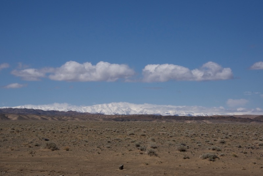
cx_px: 132
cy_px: 88
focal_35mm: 85
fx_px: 621
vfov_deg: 16.1
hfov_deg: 23.9
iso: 640
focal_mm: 85
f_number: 11
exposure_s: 1/2000
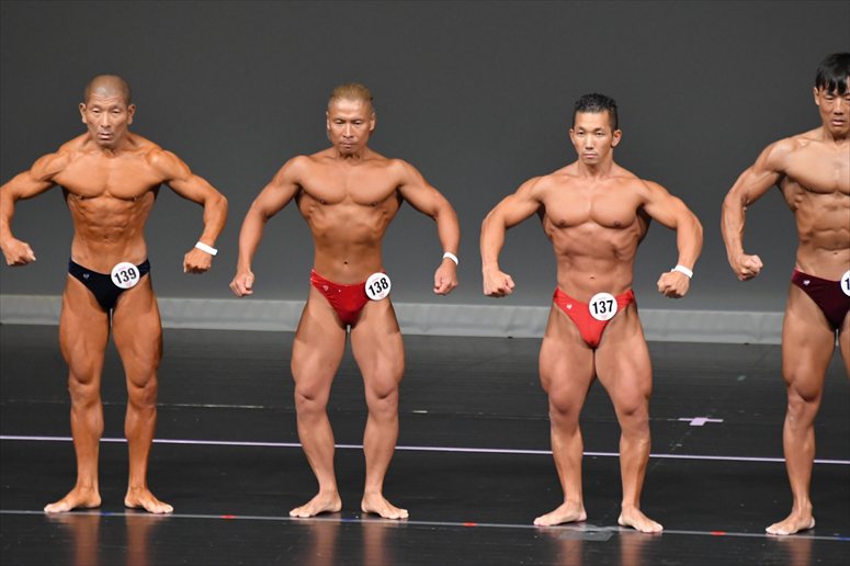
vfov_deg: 4.0
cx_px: 425
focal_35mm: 345
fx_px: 8142
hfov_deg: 6.0
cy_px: 283
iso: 4000
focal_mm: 230
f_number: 5.6
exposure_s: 1/400
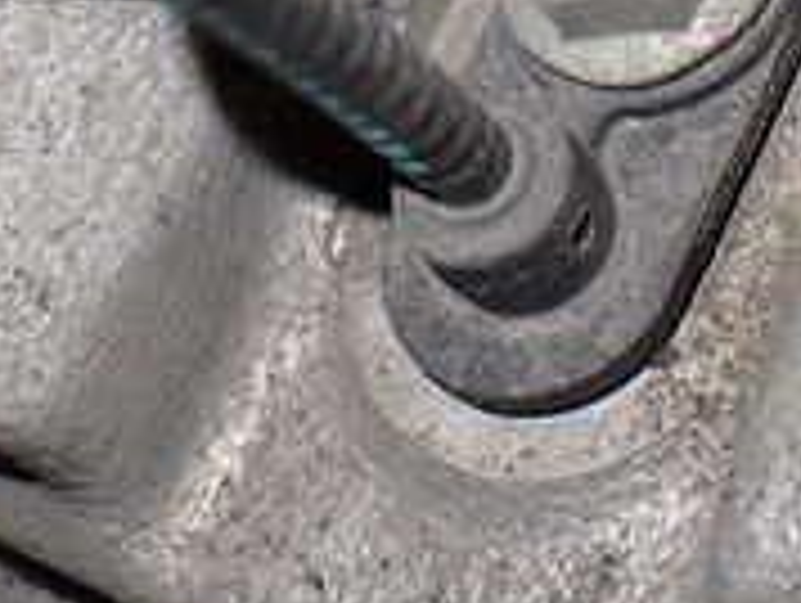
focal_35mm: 101
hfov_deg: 19.4
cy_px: -126
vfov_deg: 14.2
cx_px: 500
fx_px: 2340
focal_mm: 5.4
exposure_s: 1/125
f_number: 2.3
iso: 500
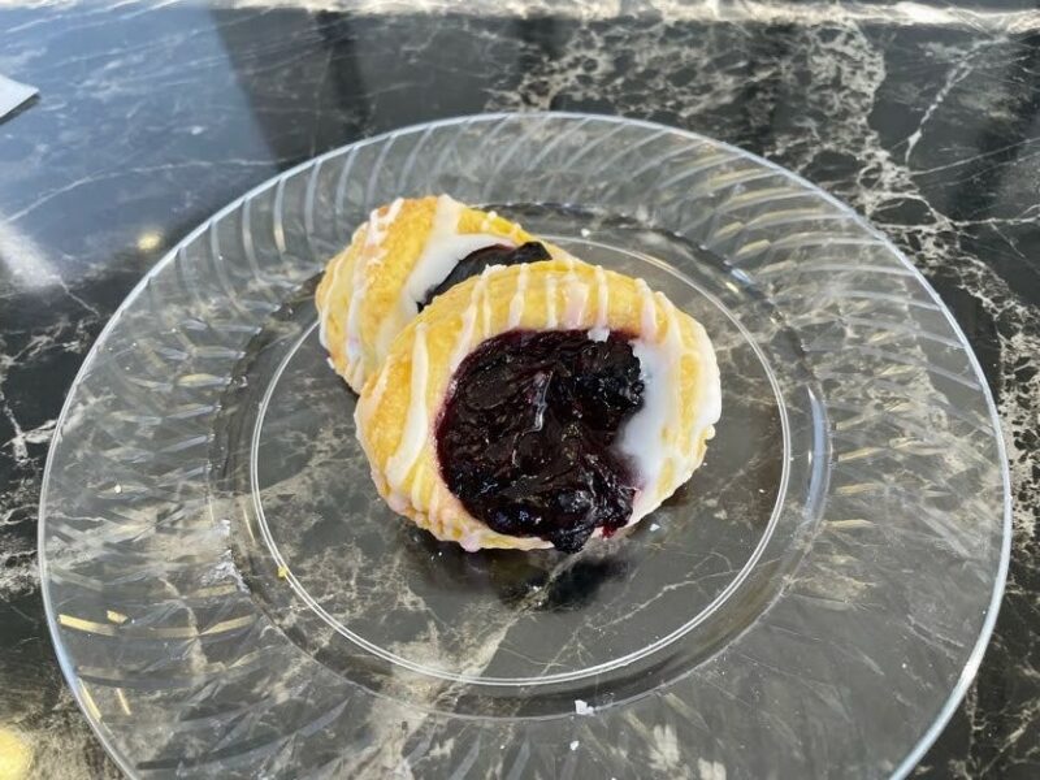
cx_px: 520
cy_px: 390
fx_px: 781
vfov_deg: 53.1
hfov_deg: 67.3
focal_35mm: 26
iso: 125
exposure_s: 1/111
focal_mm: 4.2
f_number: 1.6
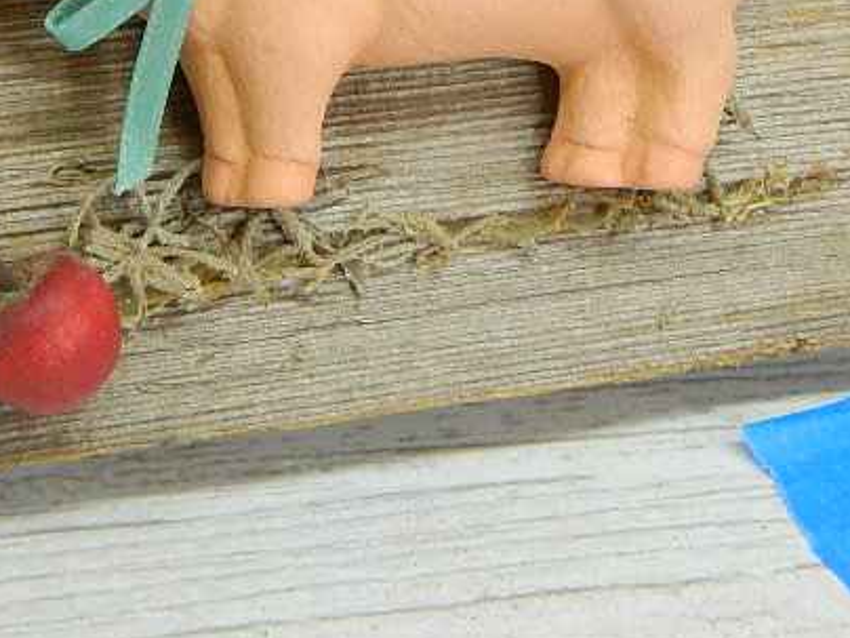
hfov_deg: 16.6
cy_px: -158
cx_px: 417
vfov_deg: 12.1
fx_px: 2922
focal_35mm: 119
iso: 140
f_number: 3.6
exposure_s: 1/40
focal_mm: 8.4
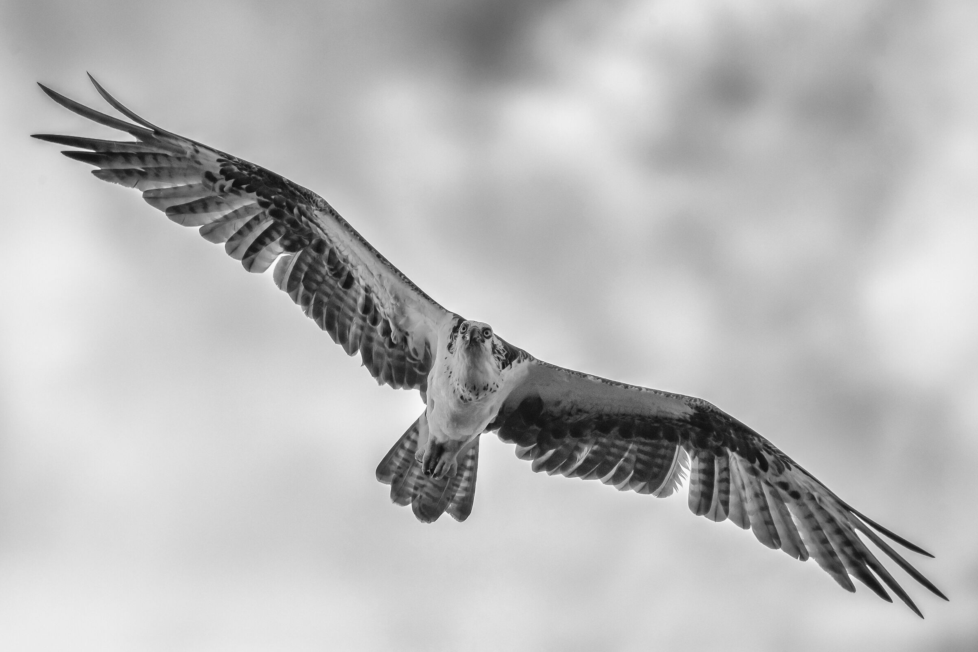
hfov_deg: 4.1
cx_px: 489
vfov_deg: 2.7
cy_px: 326
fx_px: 13610
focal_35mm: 501
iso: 800
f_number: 7.1
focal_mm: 500
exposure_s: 1/6400
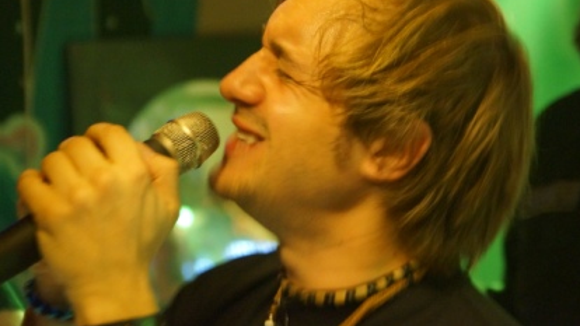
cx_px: 280
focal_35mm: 187
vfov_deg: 6.5
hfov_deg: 11.5
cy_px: 126
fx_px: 2876
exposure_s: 1/15
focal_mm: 110
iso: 3200
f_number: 5.6
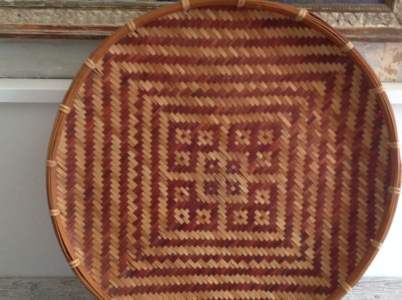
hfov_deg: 44.9
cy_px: 178
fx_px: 487
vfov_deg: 34.2
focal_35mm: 42
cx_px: 202
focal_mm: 4.28
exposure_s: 1/15
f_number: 2.4
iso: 400
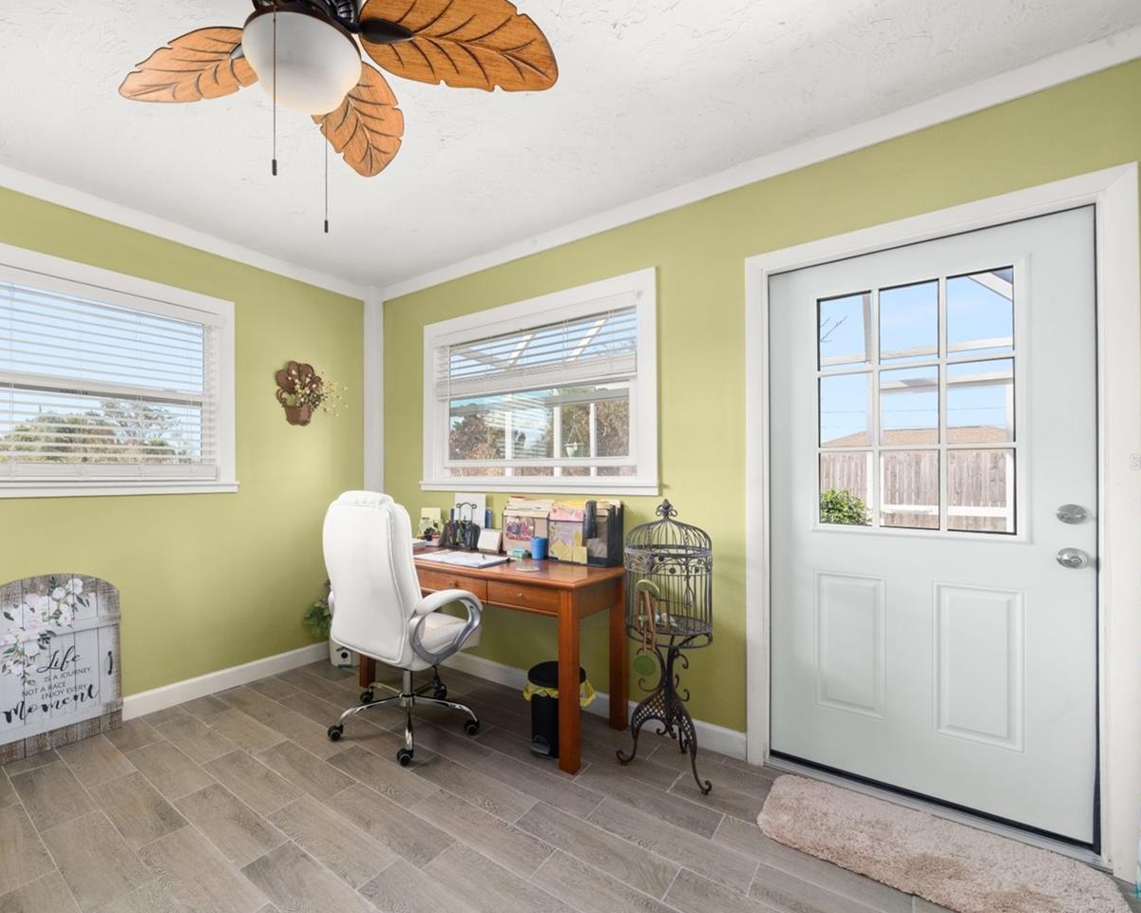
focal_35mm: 15
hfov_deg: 95.5
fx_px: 507
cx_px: 455
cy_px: 462
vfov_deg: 84.0
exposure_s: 1/4
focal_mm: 12
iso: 400
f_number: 11
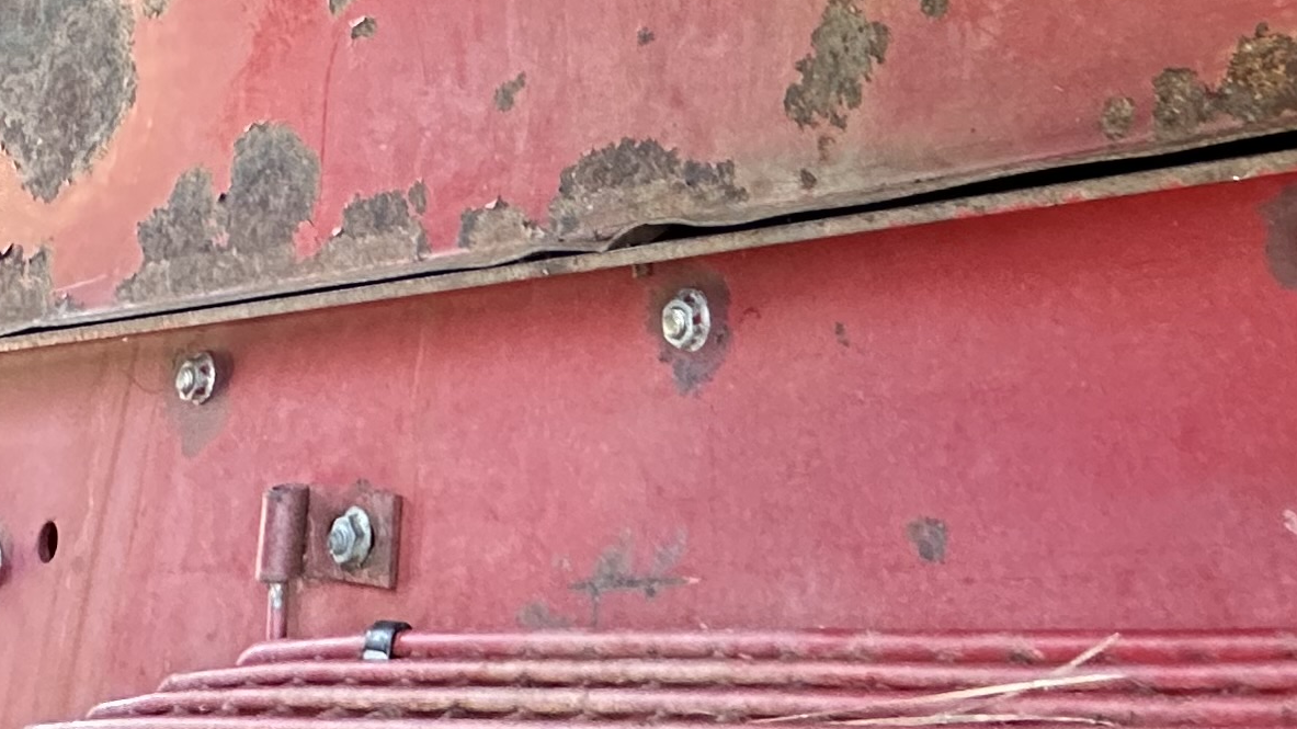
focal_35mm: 52
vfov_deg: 15.7
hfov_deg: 39.2
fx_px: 1788
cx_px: 900
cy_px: -893
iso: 200
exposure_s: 1/99
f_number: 2.2
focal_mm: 2.22
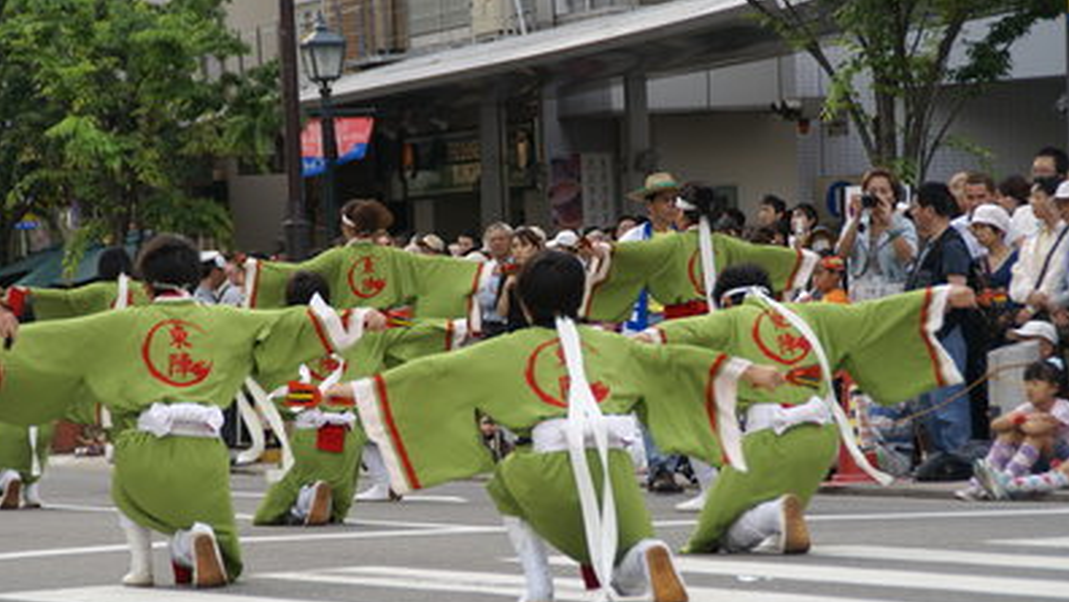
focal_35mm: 167
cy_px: 309
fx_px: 4722
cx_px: 537
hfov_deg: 12.9
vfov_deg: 7.3
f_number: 5.6
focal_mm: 105
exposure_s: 1/160
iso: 160
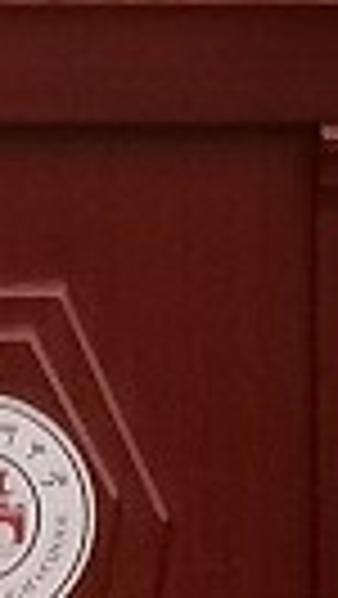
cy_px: -553
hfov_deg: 1.7
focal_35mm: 720
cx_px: -25
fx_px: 11450
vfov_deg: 3.0
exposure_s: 1/50
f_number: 1.8
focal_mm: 5.58
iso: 160
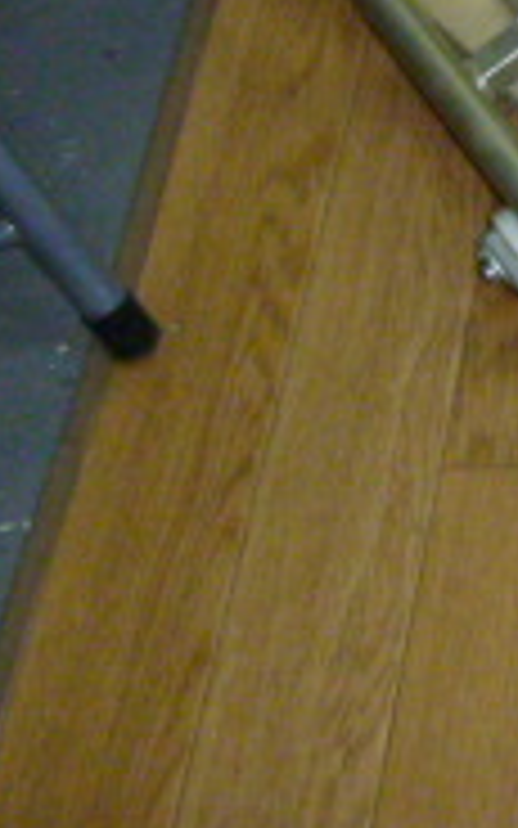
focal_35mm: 92
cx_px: 1239
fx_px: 2078
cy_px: 54
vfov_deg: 21.9
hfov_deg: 11.7
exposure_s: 1/60
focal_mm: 4.5
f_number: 3.1
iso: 400
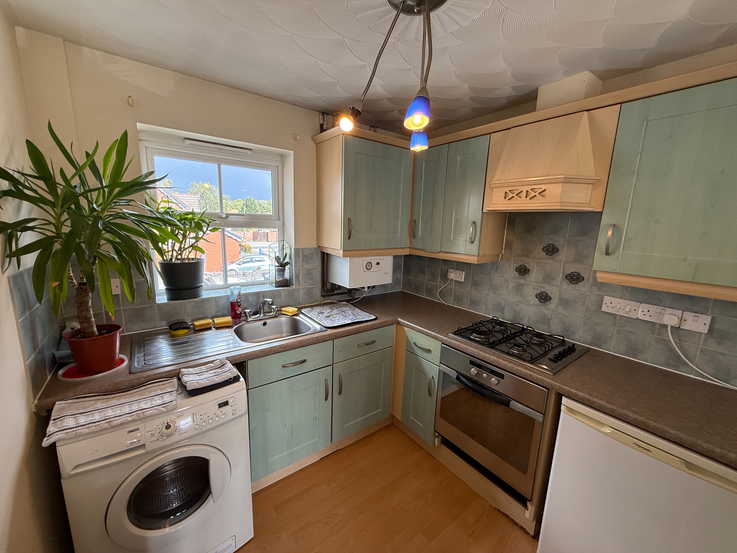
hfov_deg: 102.1
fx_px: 298
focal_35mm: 14
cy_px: 276
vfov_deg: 85.7
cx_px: 368
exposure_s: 1/100
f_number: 2.2
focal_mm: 2.22
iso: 80
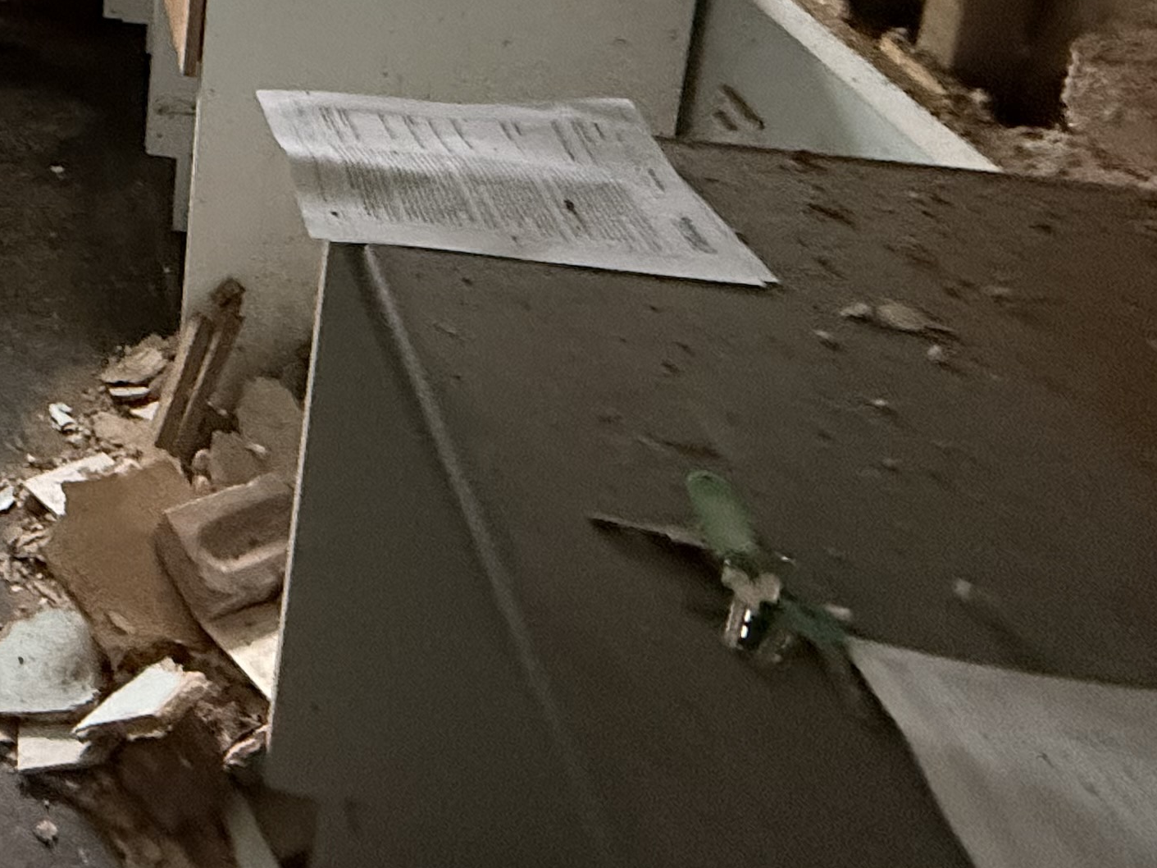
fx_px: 1337
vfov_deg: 27.9
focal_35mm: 40
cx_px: -344
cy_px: -337
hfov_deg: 33.9
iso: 640
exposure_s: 1/60
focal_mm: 2.22
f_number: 2.2
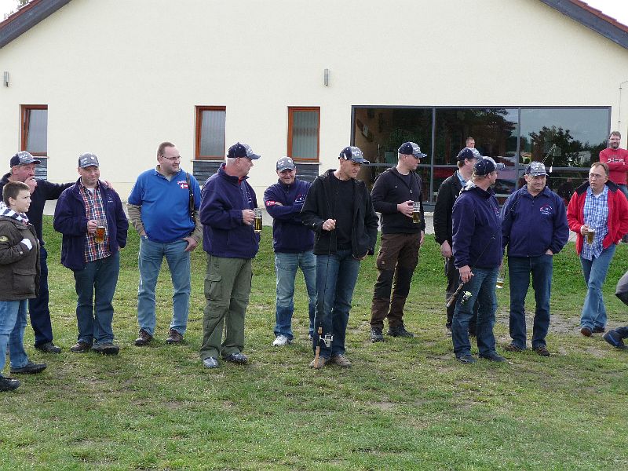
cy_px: 236
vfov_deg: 26.6
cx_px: 314
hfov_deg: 34.9
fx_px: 998
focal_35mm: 55
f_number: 4.3
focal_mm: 9.3
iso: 100
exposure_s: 1/125
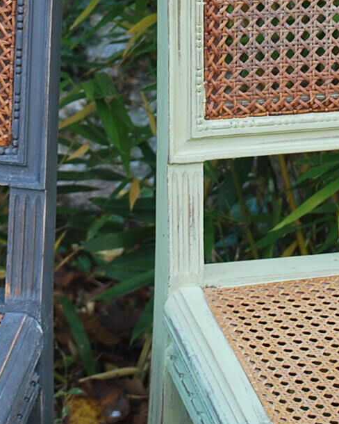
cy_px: -23
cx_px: 162
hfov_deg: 9.1
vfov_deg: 11.2
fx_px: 2132
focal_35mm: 170
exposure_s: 1/80
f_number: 5.3
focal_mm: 38
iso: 200
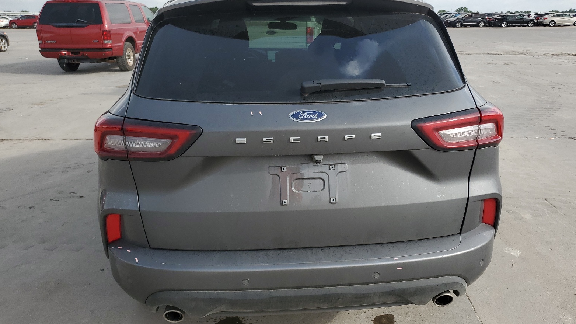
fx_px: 443
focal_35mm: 29
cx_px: 292
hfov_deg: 66.1
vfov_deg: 40.1
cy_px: 148
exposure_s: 1/1111
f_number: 1.5
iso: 50
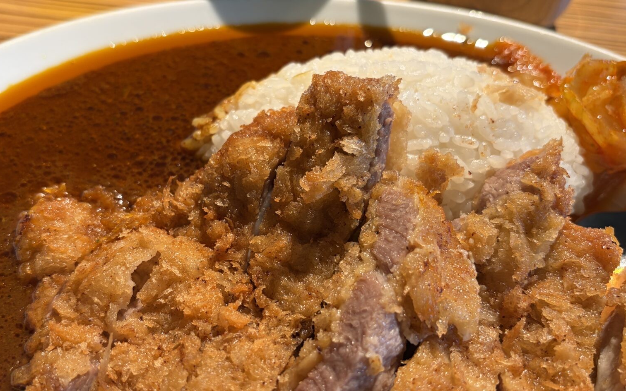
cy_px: 199
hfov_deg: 55.2
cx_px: 280
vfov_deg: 36.3
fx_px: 597
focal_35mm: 35
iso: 64
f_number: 1.6
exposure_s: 1/50
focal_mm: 5.96
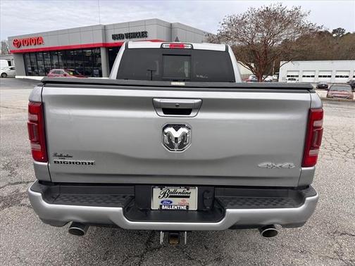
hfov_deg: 71.6
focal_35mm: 24
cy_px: 133
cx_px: 178
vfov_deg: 56.8
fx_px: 246
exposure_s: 1/887
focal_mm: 6.86
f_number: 1.78
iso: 80
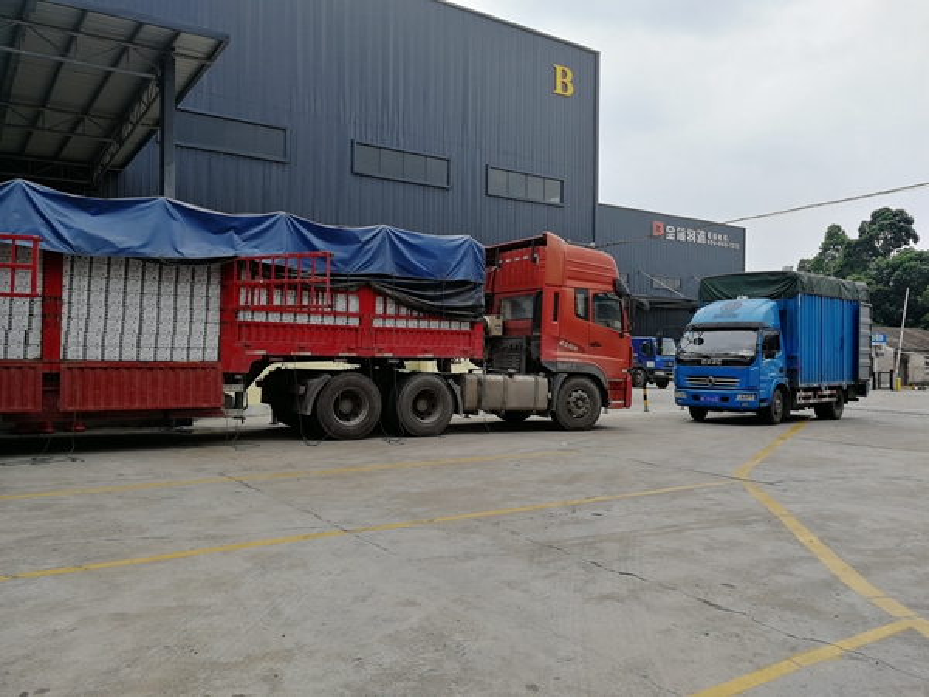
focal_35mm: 27
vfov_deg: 51.4
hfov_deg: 65.3
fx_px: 725
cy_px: 348
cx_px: 464
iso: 50
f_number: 2.2
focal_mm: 3.95
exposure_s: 1/857
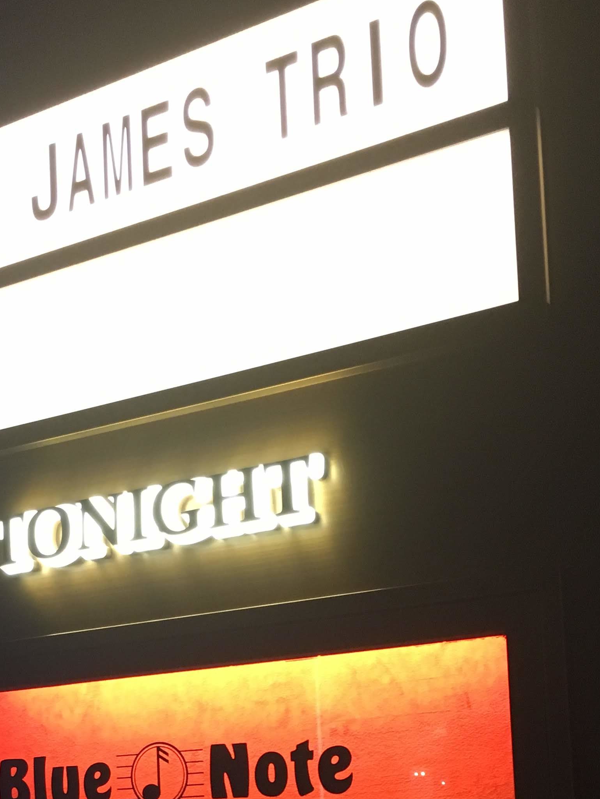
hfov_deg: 25.5
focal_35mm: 57
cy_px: 714
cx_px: 190
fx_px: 1317
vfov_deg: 32.2
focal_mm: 4.15
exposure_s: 1/30
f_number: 2.2
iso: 125
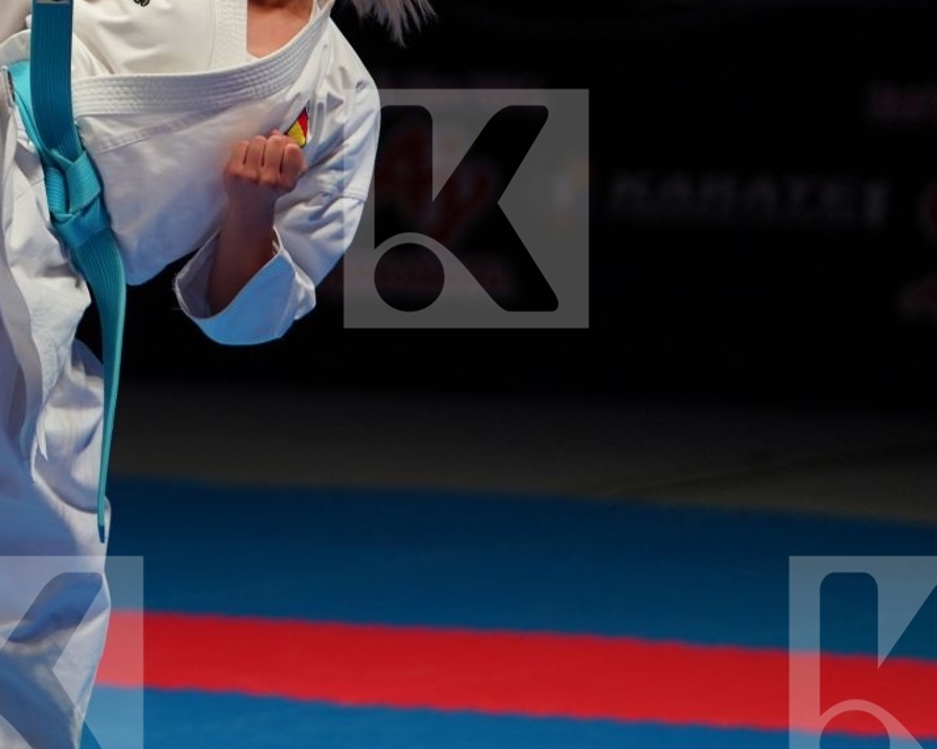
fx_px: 12282
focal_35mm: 443
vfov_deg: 3.5
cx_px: 21
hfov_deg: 4.4
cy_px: 209
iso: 500
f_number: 2.8
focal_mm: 187
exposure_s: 1/500
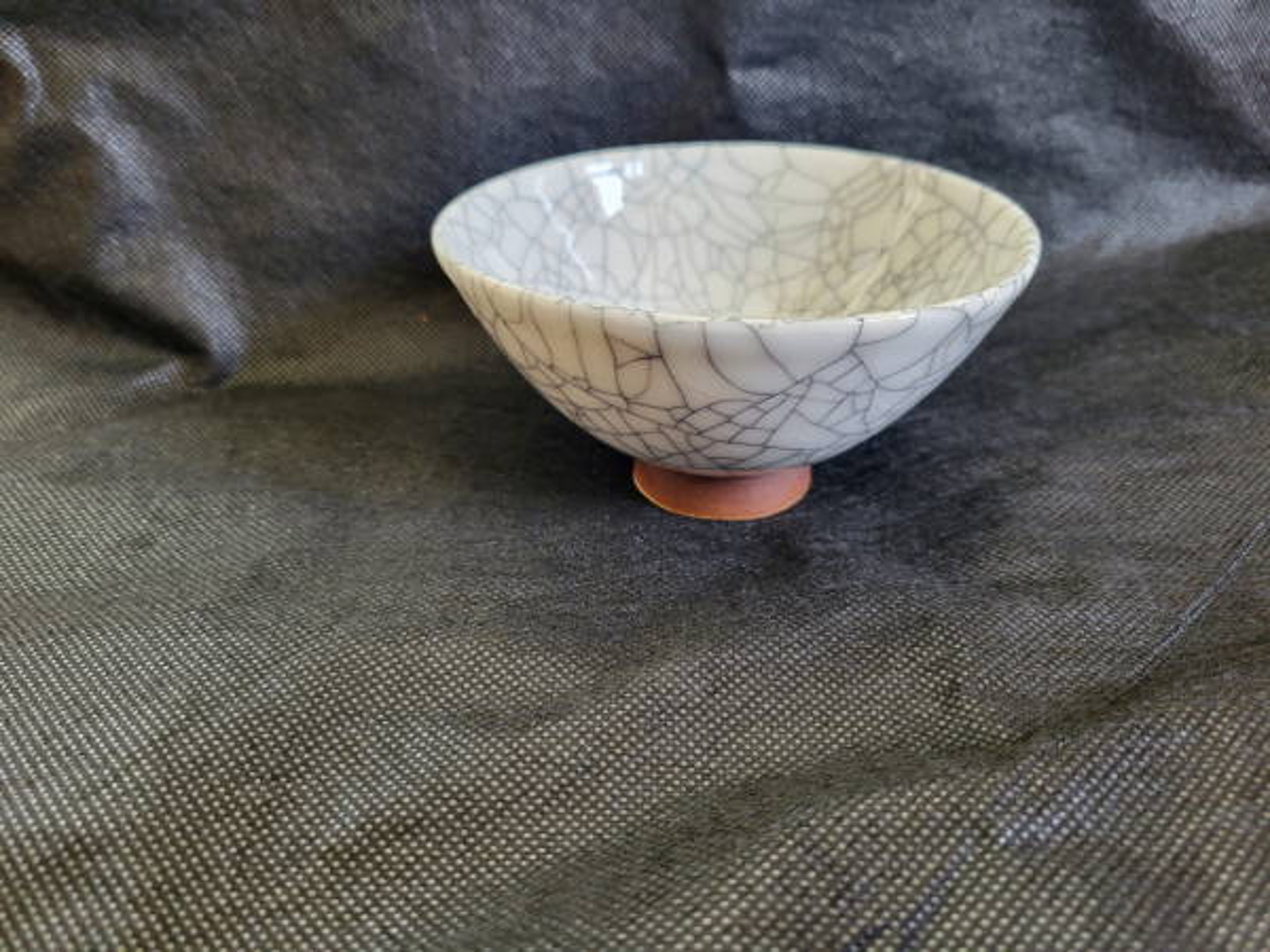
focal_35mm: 26
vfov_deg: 53.1
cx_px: 635
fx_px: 954
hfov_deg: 67.3
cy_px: 476
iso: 200
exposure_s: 1/40
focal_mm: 5.4
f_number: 1.8
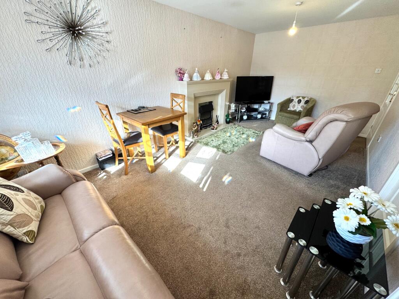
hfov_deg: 102.1
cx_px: 200
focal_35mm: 14
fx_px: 161
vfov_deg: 85.7
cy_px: 150
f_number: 2.2
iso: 80
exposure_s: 1/100
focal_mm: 2.22
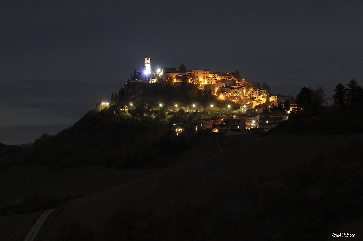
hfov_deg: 28.1
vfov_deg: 18.9
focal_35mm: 72
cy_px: 120
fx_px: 725
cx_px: 182
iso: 200
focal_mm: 48
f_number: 10
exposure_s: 46.2
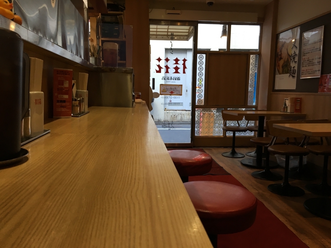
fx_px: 277
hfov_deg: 61.7
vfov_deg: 48.2
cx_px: 166
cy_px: 124
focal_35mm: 29
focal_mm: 4.15
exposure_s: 1/30
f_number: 2.2
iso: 25
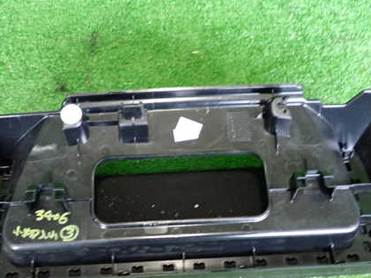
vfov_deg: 31.3
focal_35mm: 46
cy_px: 182
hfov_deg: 41.2
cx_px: 180
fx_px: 493
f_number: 2.4
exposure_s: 1/25
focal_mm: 5.79
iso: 800
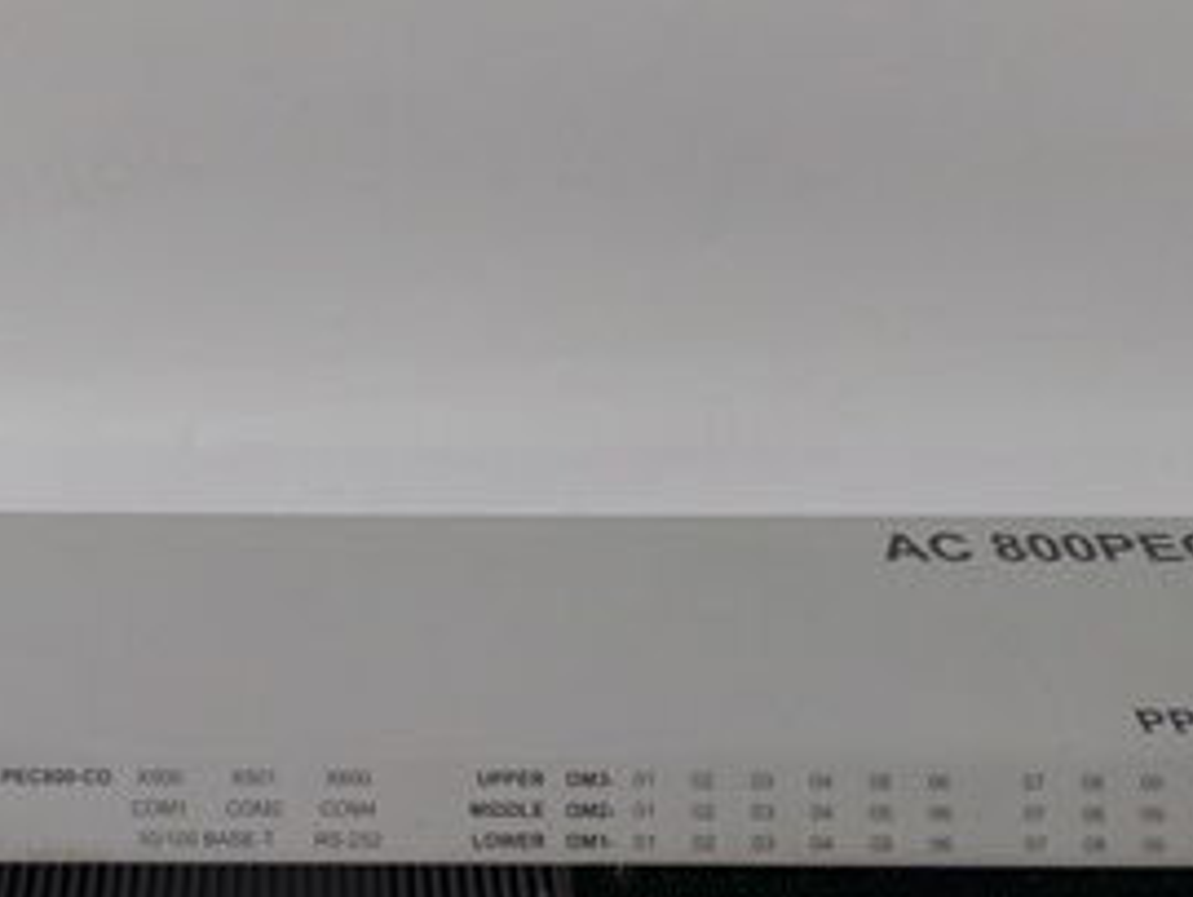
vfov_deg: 28.7
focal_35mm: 50
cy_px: 674
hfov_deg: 37.3
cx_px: 318
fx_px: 1725
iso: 285
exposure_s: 1/33
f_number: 2
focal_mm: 3.79
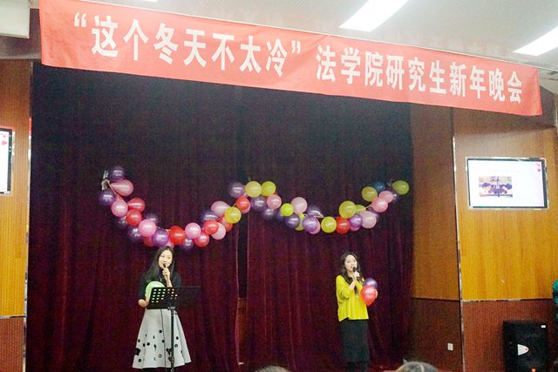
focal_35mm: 35
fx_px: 543
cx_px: 279
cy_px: 186
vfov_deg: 37.9
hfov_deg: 54.4
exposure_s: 1/1000
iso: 5000
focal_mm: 35
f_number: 2.8
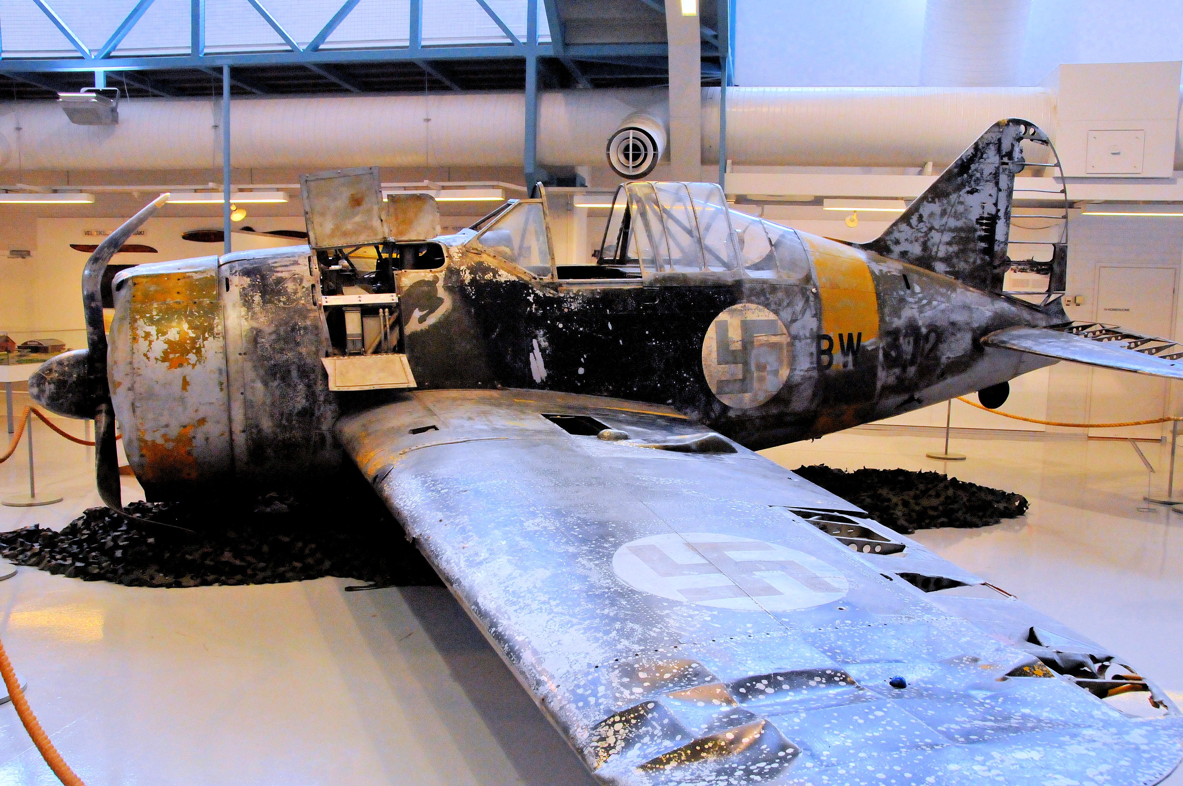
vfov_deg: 43.5
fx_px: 985
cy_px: 393
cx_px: 592
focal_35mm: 30
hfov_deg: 62.0
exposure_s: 1/200
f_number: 7.1
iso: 3200
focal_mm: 20
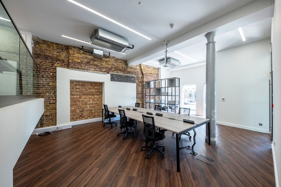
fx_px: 101
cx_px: 140
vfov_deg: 85.4
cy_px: 94
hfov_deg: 108.3
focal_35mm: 13
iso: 200
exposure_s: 1/160
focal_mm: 13
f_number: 8
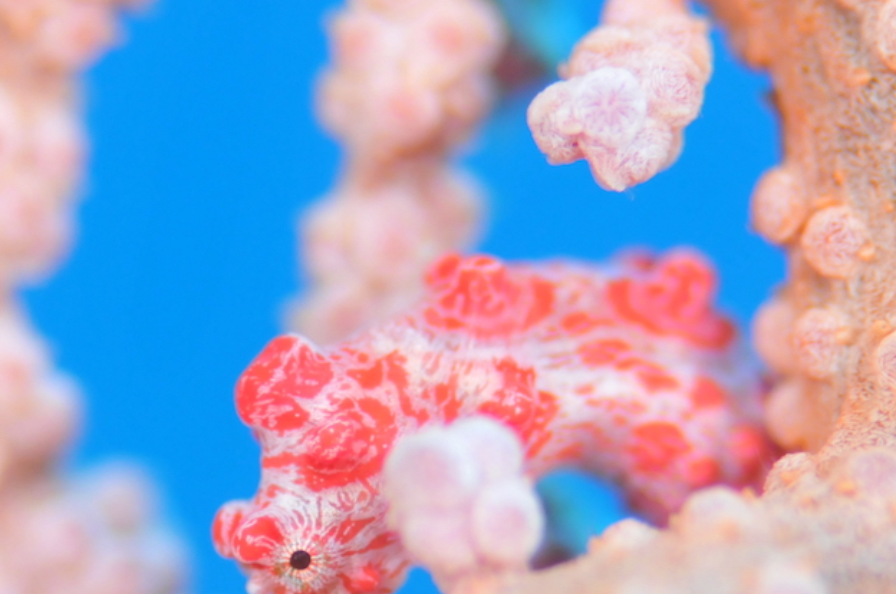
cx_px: 95
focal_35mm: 303
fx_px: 7529
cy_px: 570
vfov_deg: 4.5
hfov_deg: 6.8
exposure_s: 1/160
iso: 800
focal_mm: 105
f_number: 6.3
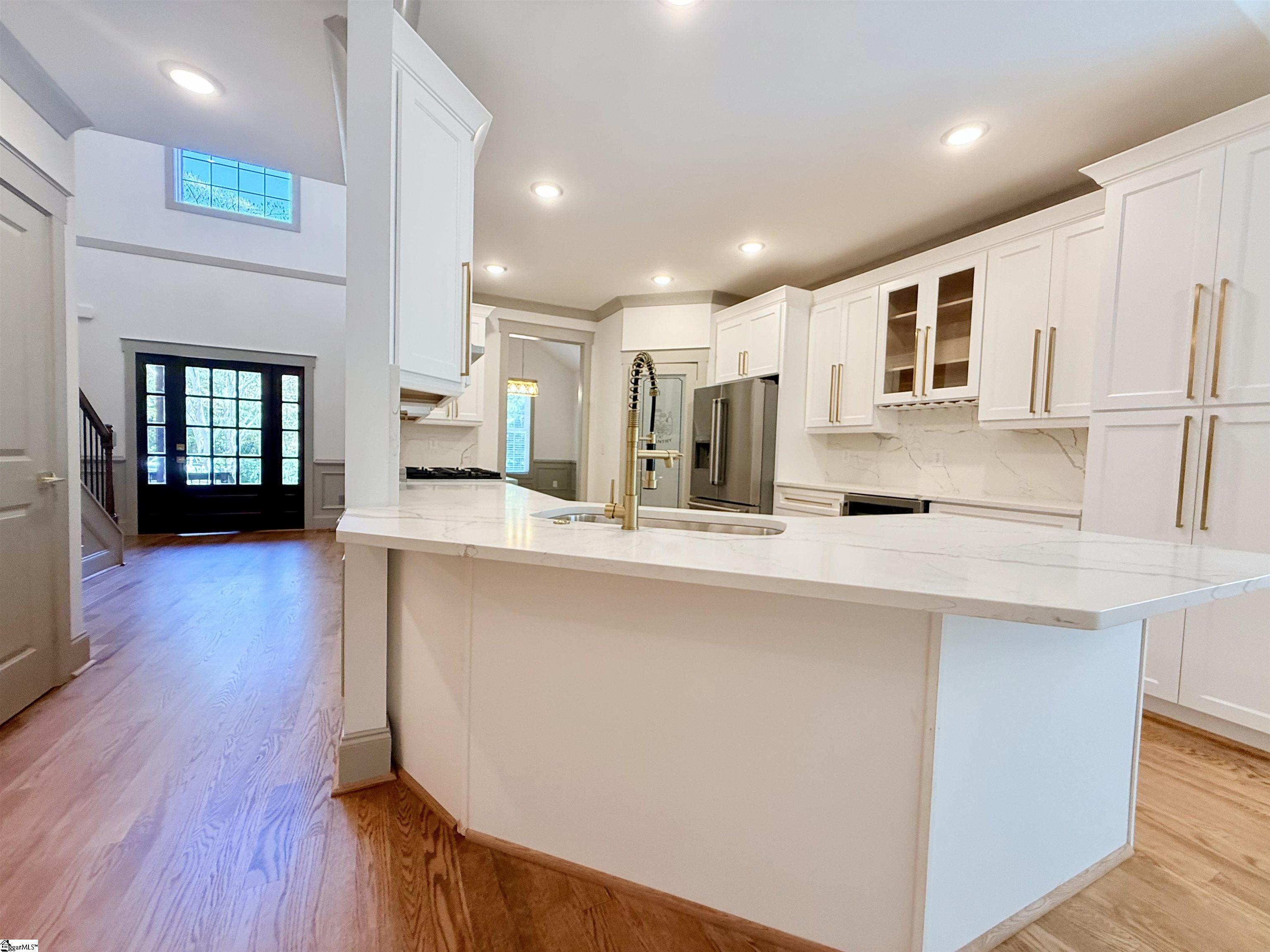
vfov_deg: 85.7
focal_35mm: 14
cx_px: 635
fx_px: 514
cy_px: 476
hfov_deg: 102.1
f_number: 2.2
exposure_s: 1/120
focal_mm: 2.22
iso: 200
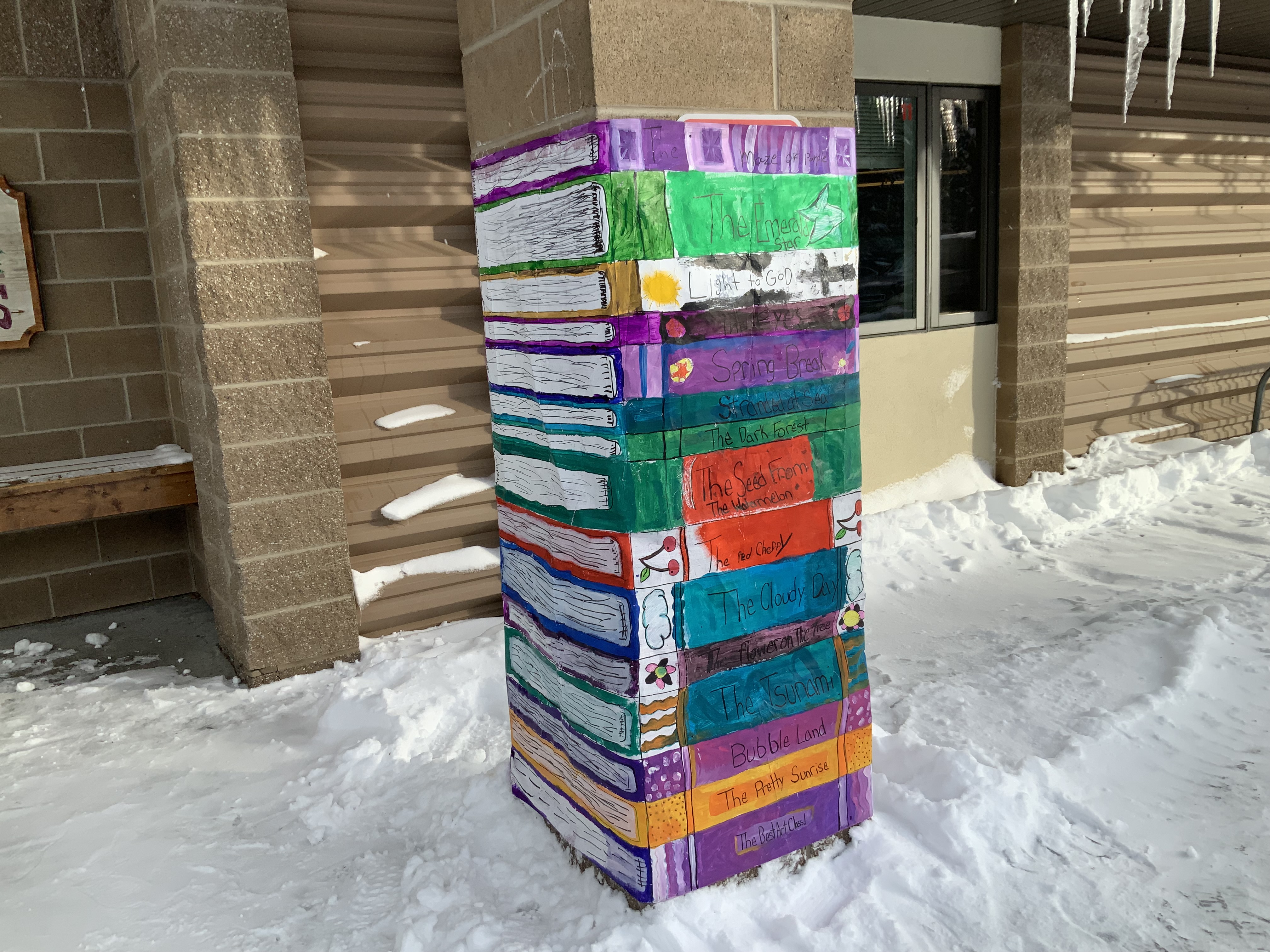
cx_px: 635
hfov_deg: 61.7
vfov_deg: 48.2
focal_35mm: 29
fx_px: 1064
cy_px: 476
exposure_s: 1/1035
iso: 16
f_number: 1.8
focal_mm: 3
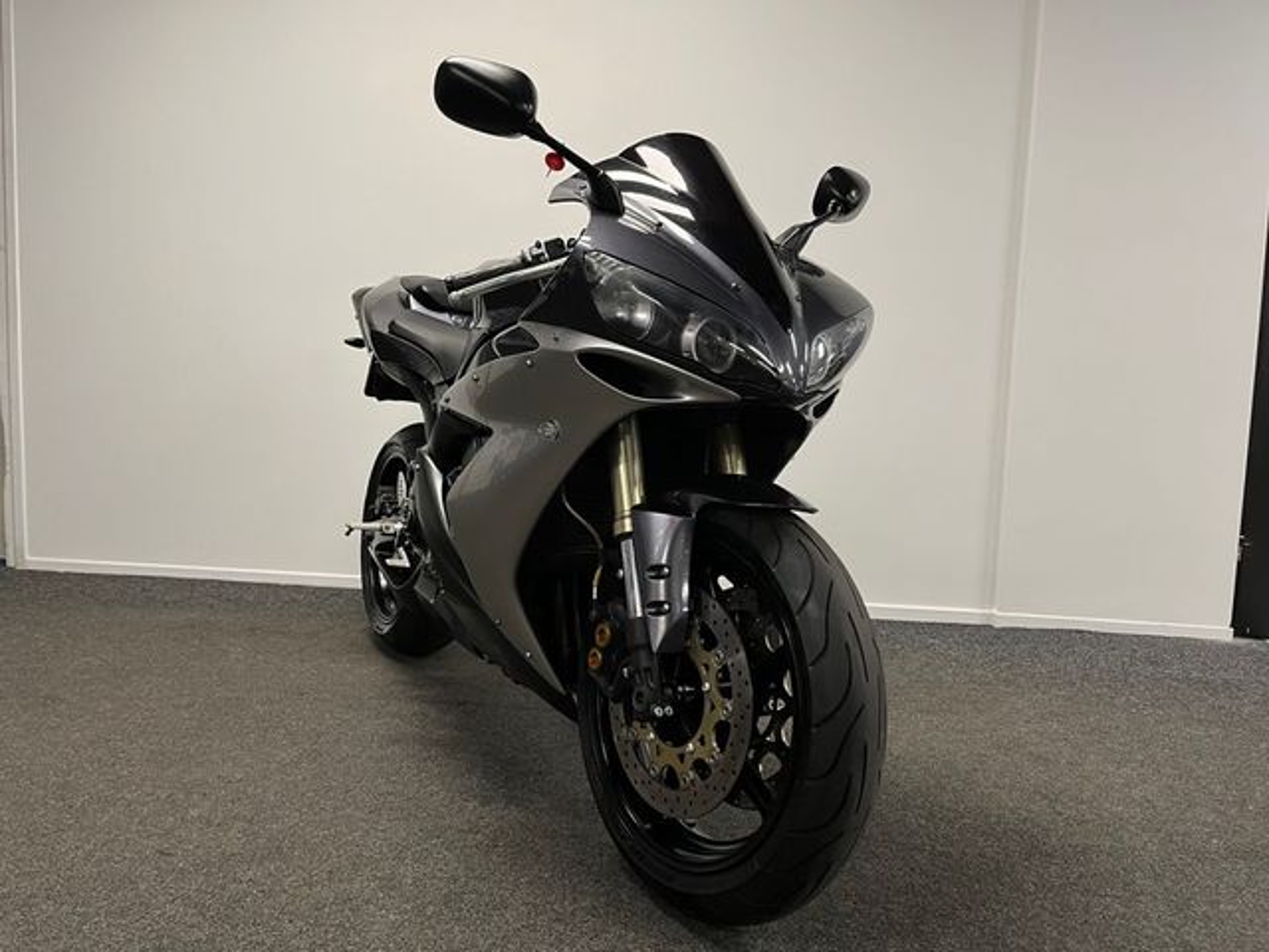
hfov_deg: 67.3
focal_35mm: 26
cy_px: 476
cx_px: 634
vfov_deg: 53.1
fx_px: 953
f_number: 1.6
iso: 80
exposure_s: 1/50
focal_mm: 5.1
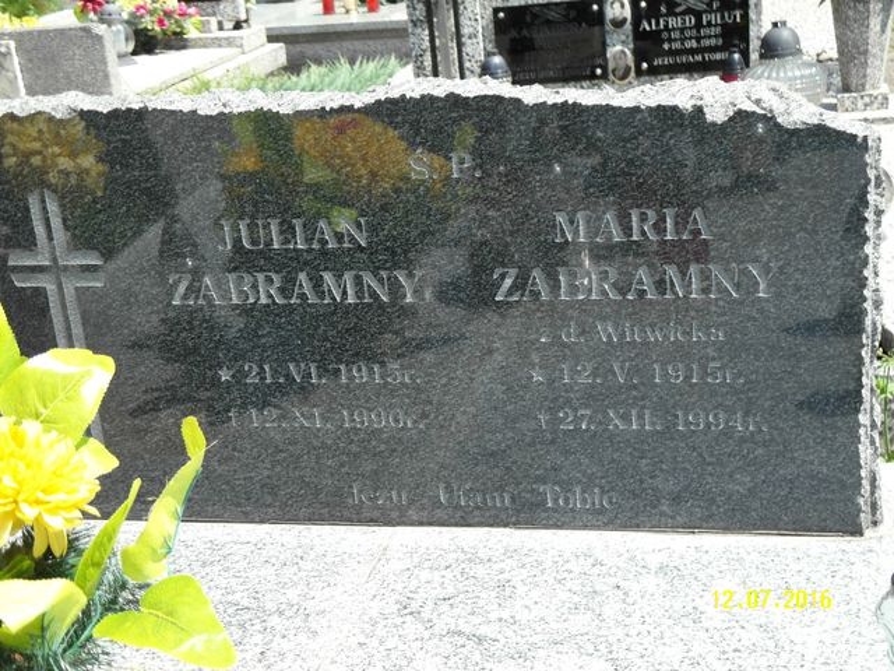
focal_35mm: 57
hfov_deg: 33.8
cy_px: 336
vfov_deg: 25.7
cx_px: 447
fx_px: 1472
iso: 80
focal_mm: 12.3
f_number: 2.3
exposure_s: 1/750
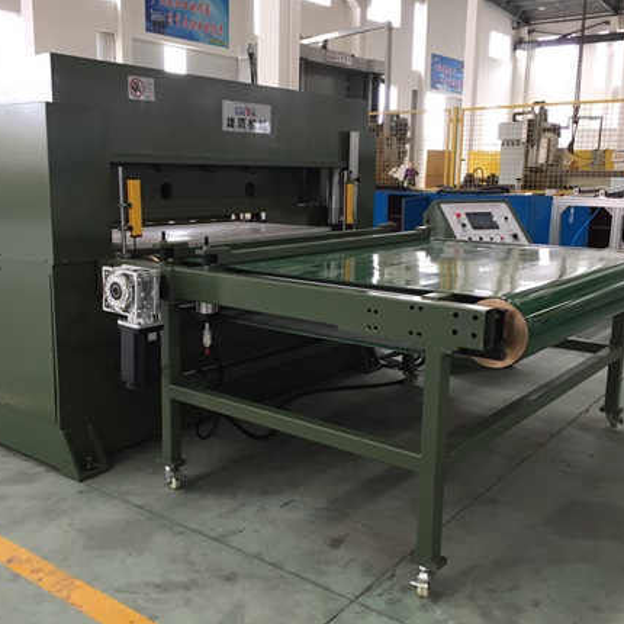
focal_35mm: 35
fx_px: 714
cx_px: 276
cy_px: 306
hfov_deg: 47.1
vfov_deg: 47.2
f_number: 2.2
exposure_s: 1/33
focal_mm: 4.15
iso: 32
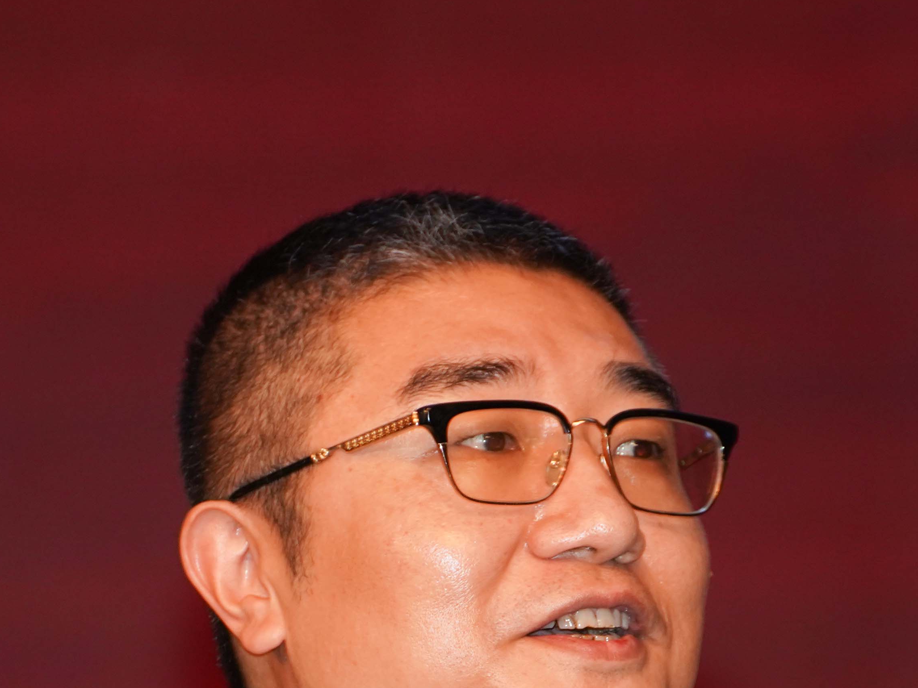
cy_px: 750
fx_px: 20183
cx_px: 554
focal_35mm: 761
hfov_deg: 2.6
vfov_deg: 2.0
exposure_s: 1/160
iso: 1250
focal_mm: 300
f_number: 5.6
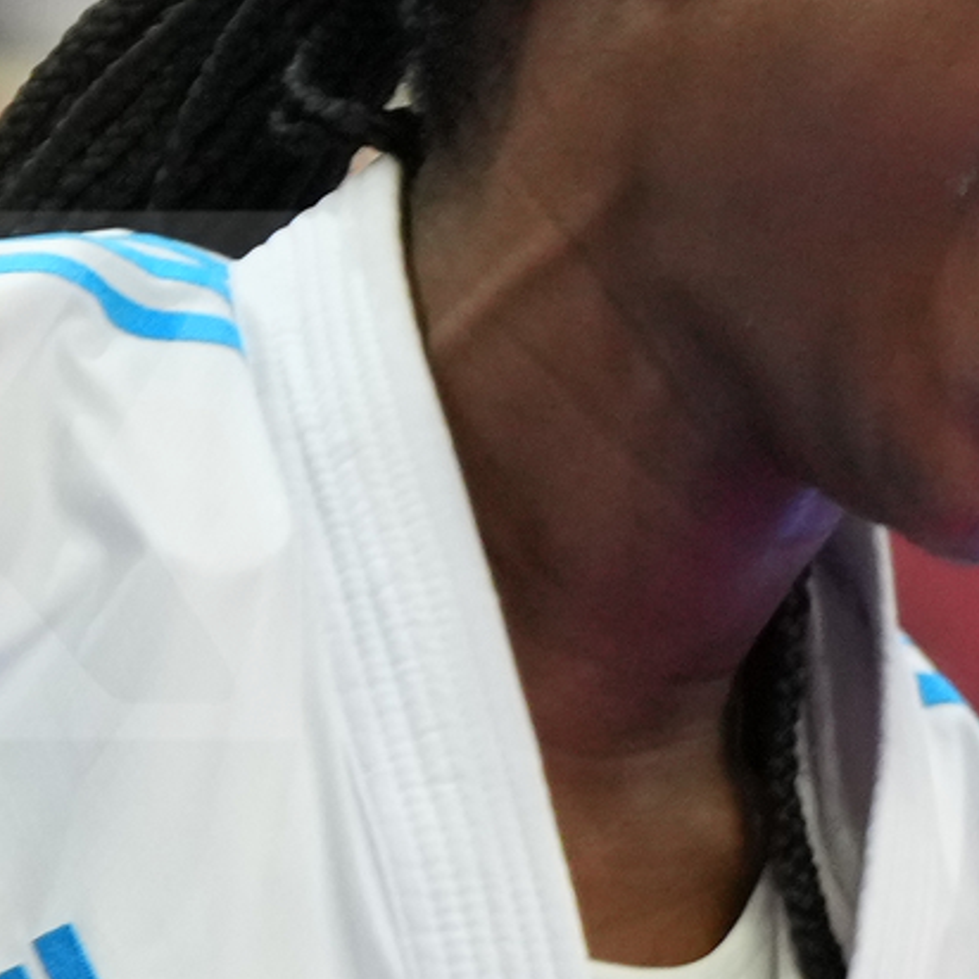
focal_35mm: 1005
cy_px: 478
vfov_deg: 1.7
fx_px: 32157
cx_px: 1015
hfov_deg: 1.7
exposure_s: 1/1000
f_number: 2.8
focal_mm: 130
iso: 2000
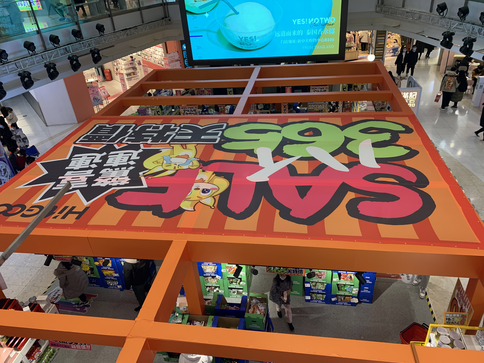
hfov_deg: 67.3
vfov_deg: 53.1
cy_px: 182
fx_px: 364
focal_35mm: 26
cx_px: 242
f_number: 1.8
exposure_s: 1/93
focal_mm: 4.25
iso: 100
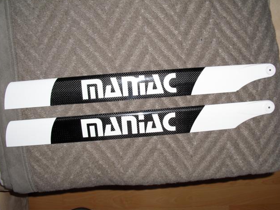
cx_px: 139
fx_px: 299
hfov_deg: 50.1
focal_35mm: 37
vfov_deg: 38.7
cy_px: 104
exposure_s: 1/60
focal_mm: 6.3
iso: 100
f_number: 3.1
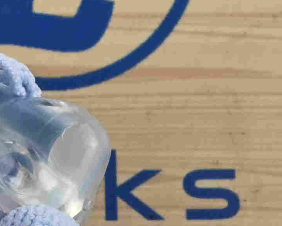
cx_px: 17
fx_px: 2846
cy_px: 422
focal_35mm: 341
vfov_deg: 4.5
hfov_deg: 5.7
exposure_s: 1/160
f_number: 10
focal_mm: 31.5
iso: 1000
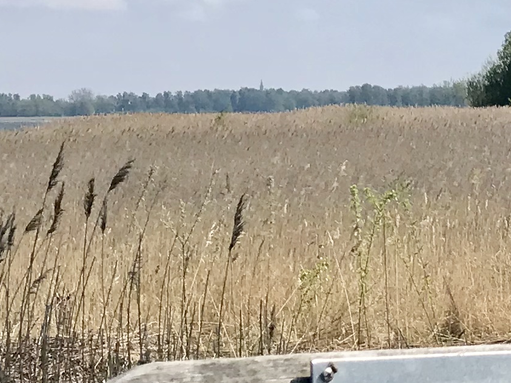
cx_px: 1024
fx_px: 1978
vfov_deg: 11.1
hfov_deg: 12.8
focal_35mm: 134
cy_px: 173
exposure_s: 1/2907
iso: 20
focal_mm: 3.99
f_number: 1.8
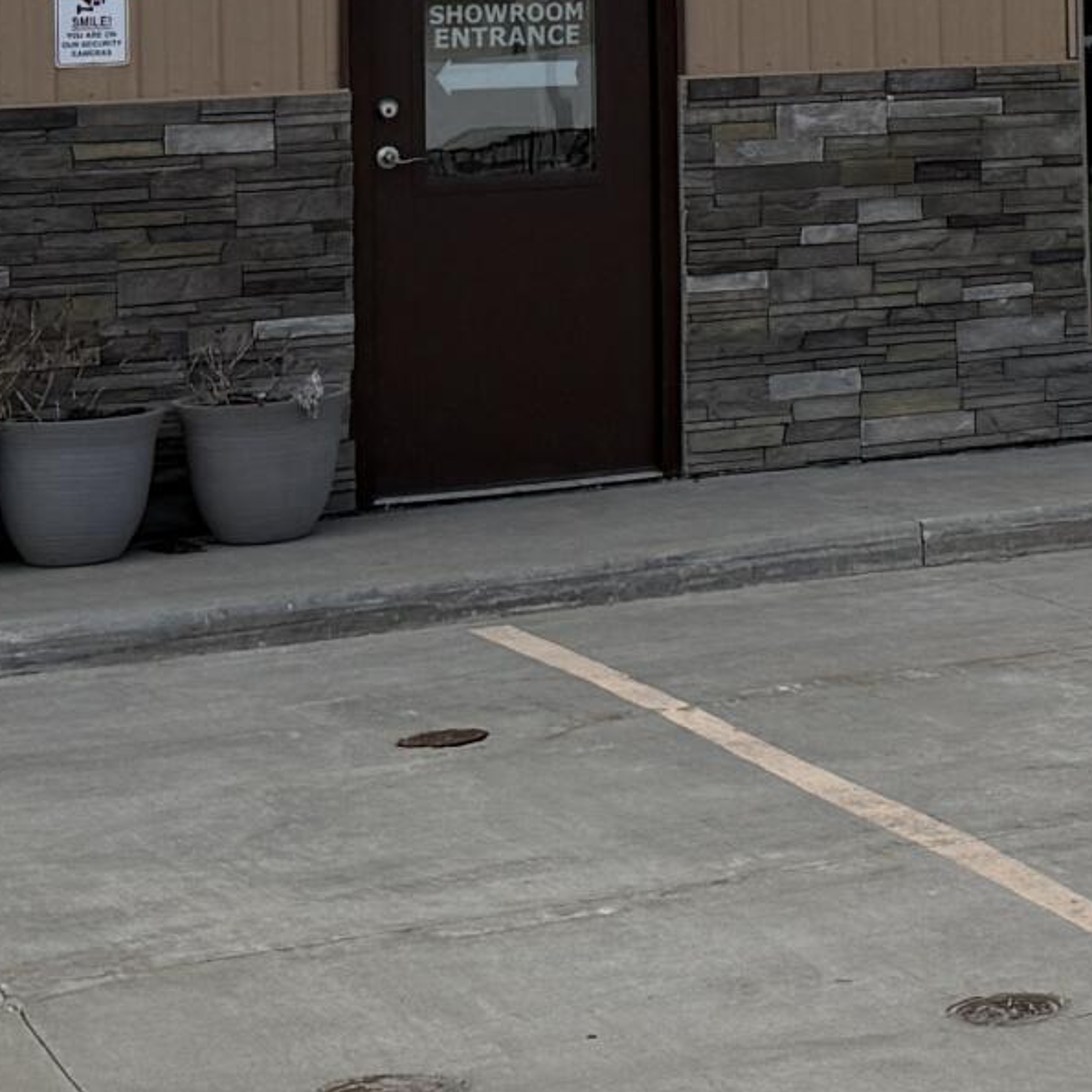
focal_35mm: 107
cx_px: 1492
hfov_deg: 15.4
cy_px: -248
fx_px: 3819
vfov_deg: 15.6
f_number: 1.78
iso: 100
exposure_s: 1/10309
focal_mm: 6.76
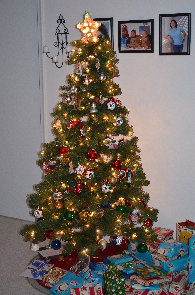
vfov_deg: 35.1
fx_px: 465
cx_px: 98
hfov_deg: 23.7
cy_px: 148
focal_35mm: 57
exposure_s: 1/60
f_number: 5
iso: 2800
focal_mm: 38
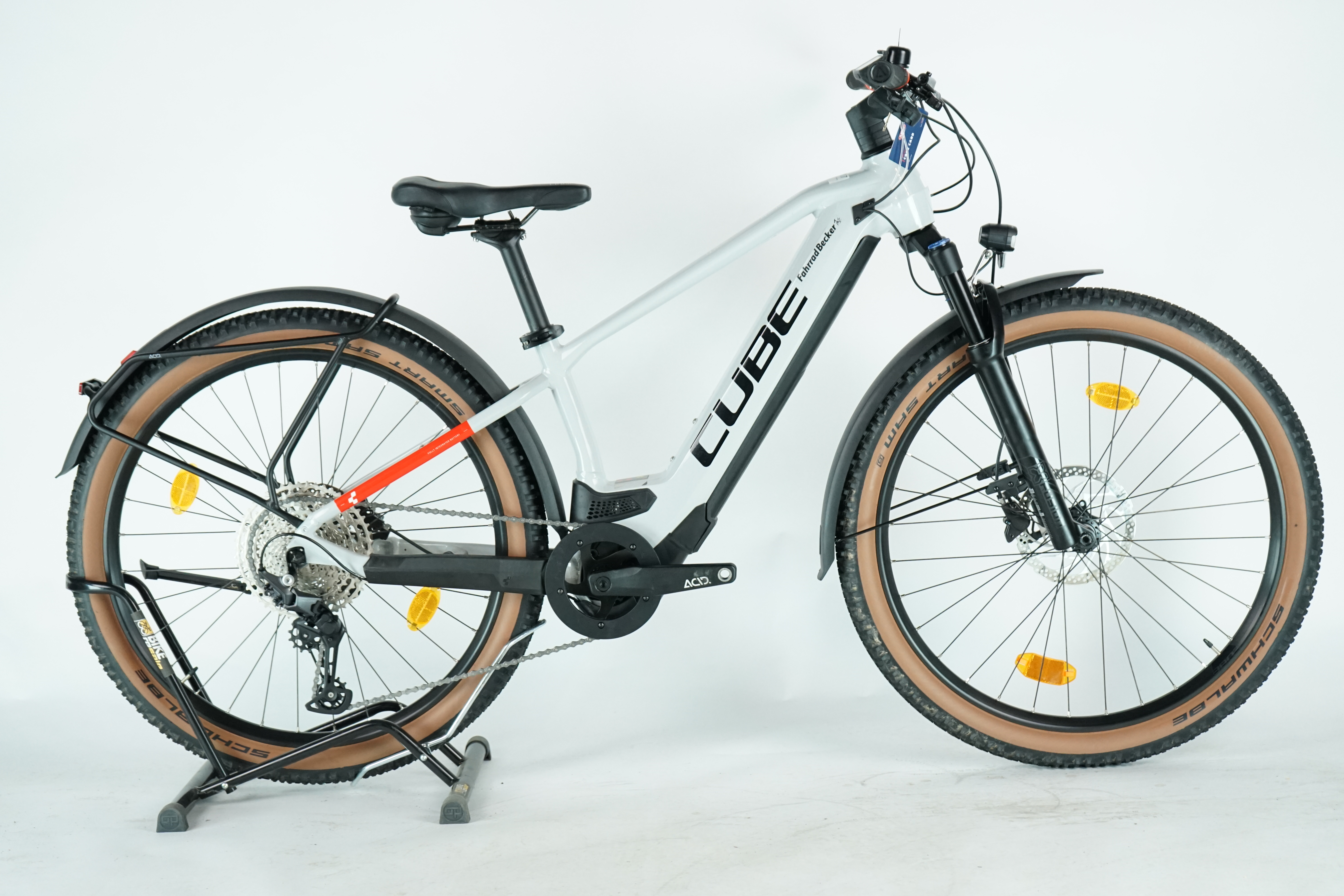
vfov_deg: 21.2
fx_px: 2389
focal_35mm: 64
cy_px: 448
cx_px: 672
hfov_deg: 31.4
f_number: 5.6
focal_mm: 64
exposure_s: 1/200
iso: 2500
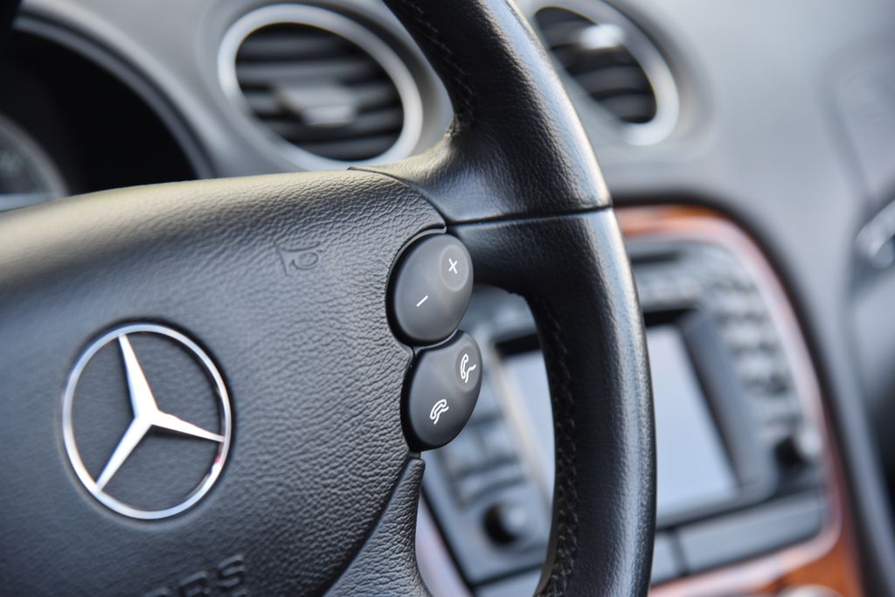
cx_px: 448
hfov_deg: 17.1
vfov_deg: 11.4
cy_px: 298
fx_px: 2984
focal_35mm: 120
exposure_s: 1/100
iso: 500
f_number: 5
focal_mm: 120
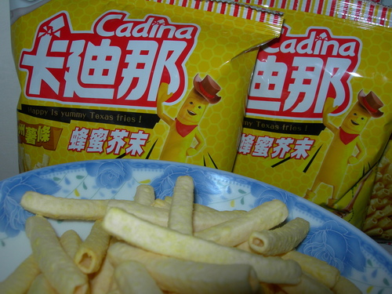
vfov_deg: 37.7
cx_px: 196
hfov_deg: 49.0
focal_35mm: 38
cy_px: 147
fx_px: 430
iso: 50
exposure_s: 1/60.1
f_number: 4.8
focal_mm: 7.8
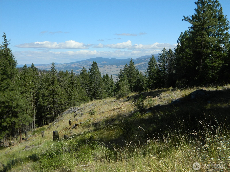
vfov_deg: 35.1
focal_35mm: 41
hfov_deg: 45.8
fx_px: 272
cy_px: 86
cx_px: 115
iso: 80
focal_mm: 7.3
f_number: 3.5
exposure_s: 1/1000
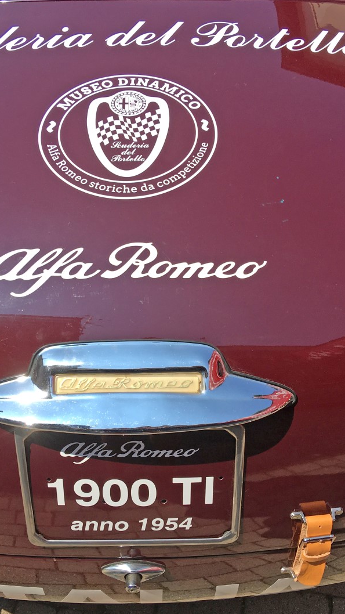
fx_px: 699
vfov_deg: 47.4
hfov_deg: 27.7
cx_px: 161
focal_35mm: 43
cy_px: 312
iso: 25
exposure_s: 1/1083
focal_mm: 4.15
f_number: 2.2
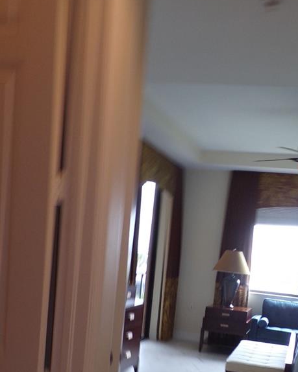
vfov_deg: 36.5
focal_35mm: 49
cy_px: 307
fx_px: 540
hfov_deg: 30.6
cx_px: 199
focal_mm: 4.3
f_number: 3
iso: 105
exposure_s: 1/34
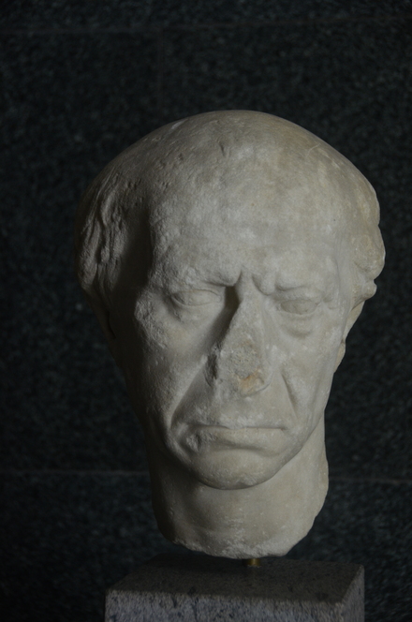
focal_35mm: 84
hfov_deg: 16.2
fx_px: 1448
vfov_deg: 24.2
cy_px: 311
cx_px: 206
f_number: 4.8
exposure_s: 1/15
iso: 1000
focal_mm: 56
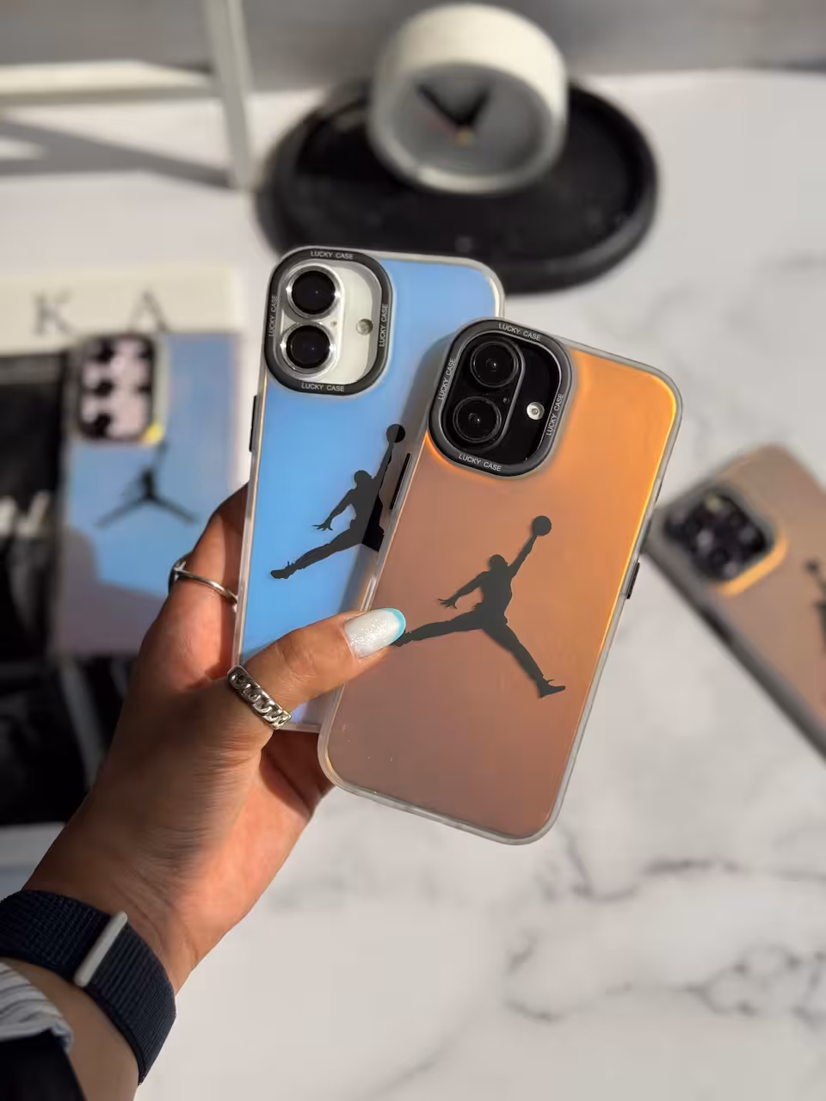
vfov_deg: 39.7
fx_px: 1527
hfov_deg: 30.3
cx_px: 413
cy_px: 550
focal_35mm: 48
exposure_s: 1/4049
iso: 64
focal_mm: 6.76
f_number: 1.78
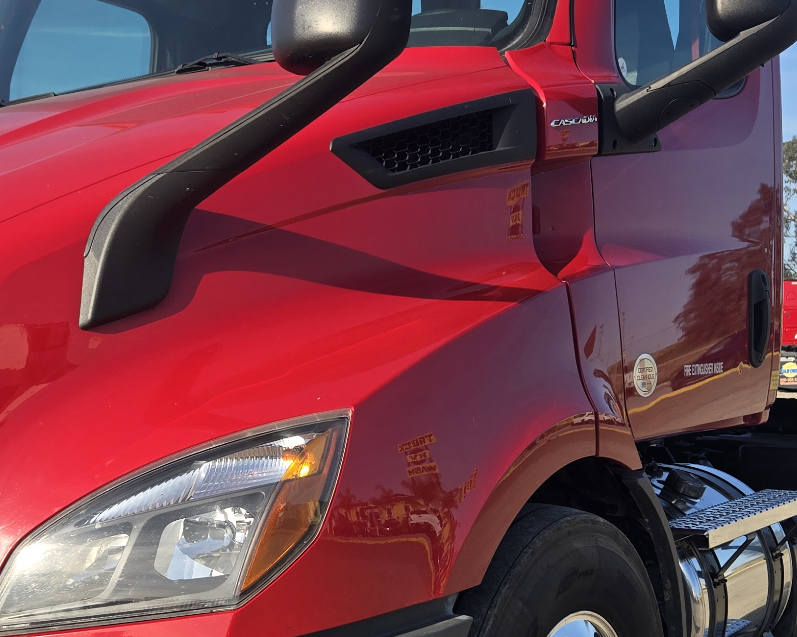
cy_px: 418
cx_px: 264
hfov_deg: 33.3
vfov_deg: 27.0
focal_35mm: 56
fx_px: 1321
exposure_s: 1/1505
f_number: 1.8
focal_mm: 5.4
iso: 25
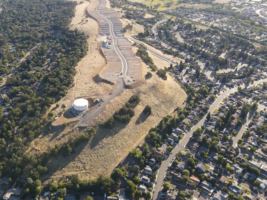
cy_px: 86
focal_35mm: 30
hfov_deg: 59.4
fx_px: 231
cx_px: 105
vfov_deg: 46.7
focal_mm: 4.5
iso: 110
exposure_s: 1/15
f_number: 2.8
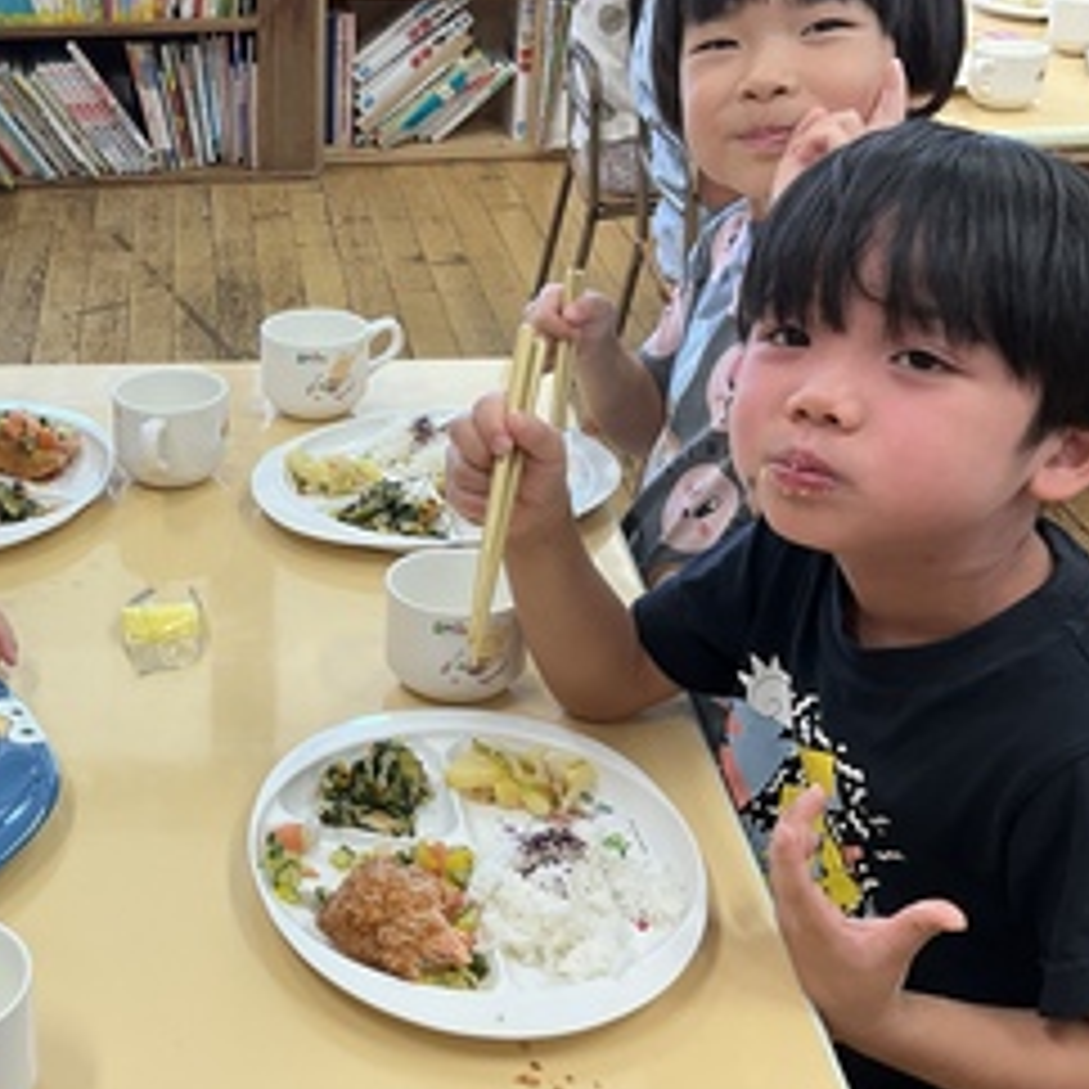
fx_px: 1886
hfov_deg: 31.1
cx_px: 166
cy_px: 605
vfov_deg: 32.2
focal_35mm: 53
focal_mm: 3
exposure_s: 1/60
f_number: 1.8
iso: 40
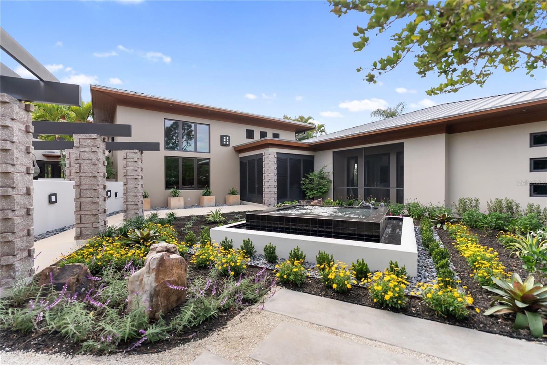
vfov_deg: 73.8
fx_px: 243
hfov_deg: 96.7
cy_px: 182
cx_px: 274
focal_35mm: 16
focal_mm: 16
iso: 200
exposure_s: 1/2000
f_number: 2.8
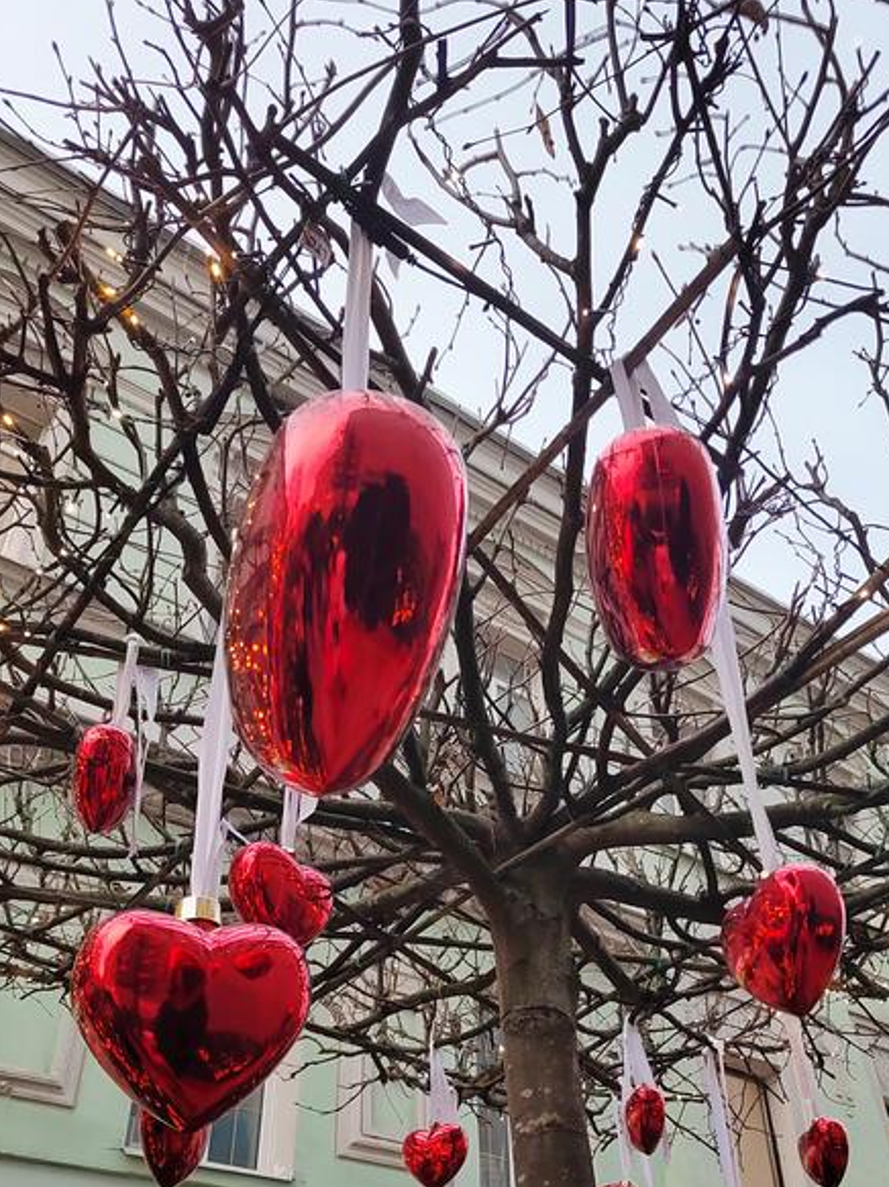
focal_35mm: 33
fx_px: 1131
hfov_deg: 42.9
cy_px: 773
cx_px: 475
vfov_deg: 54.5
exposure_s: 1/100
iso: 266
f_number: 1.9
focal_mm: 5.52
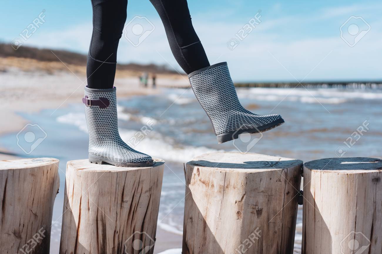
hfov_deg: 36.2
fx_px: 584
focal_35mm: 55
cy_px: 127
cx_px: 191
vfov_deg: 24.6
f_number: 2.5
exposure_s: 1/3200
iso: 100
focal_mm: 55
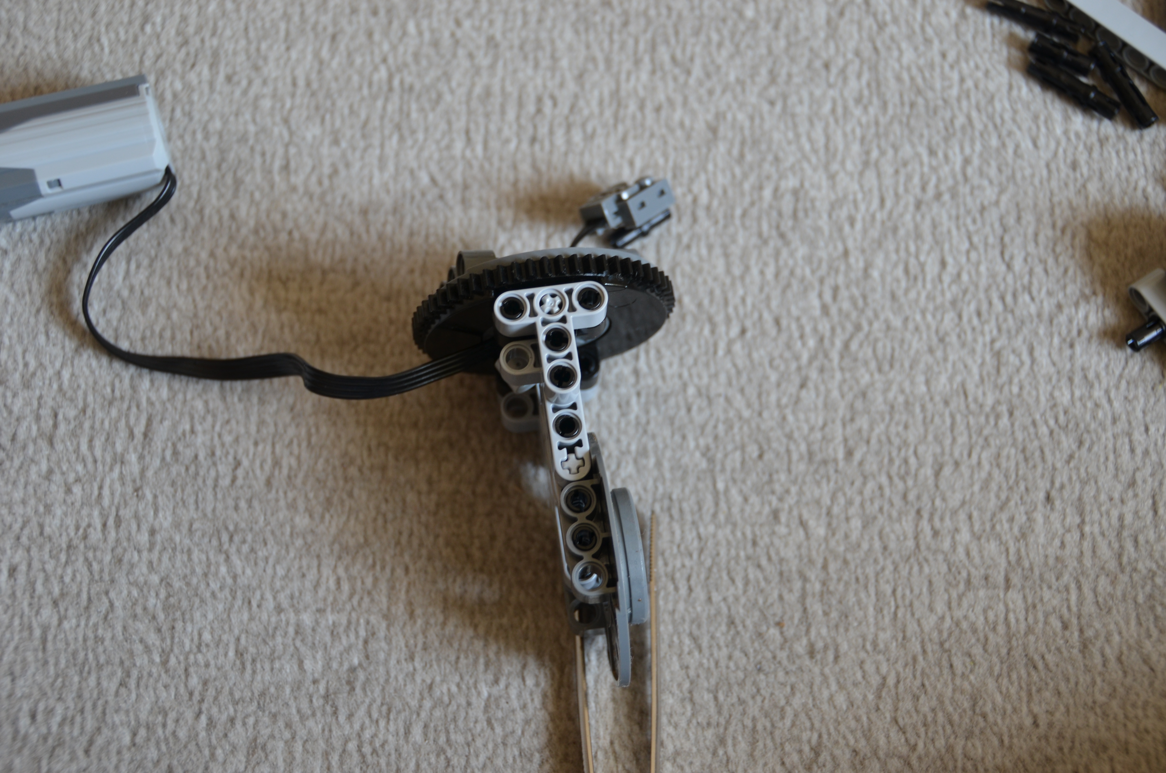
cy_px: 386
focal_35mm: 63
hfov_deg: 32.0
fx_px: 2036
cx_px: 583
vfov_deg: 21.5
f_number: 4.5
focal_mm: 42
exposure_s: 1/60
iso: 220
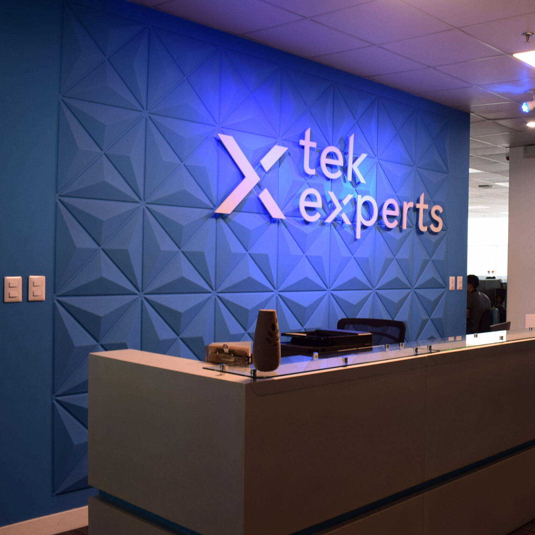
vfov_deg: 42.8
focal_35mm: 39
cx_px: 393
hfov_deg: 41.7
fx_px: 682
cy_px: 264
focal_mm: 20
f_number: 9
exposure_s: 1/10
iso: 400
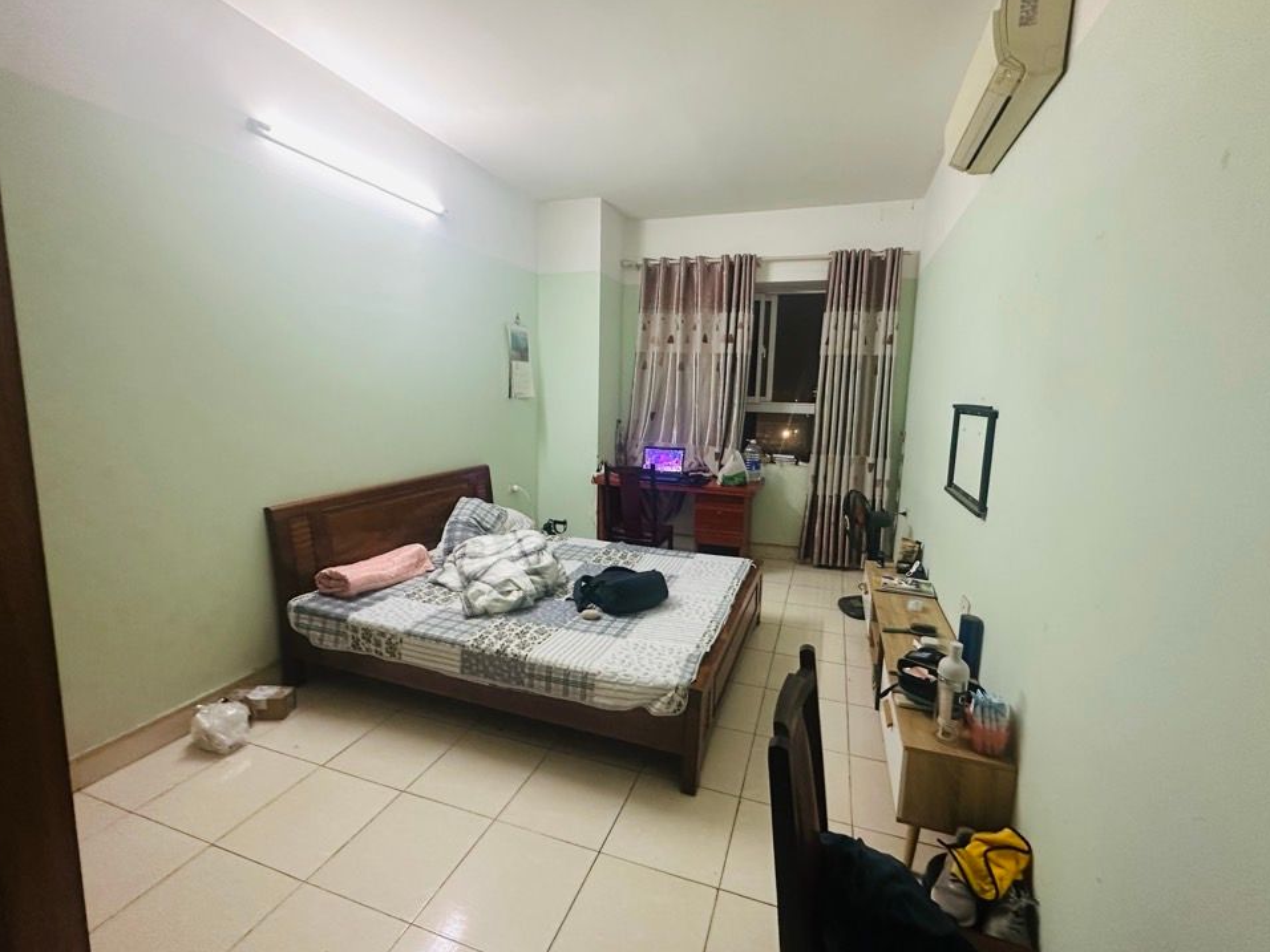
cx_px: 659
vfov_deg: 81.7
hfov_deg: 98.1
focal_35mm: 15
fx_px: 550
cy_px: 463
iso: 500
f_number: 2.2
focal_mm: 2.22
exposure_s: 1/50
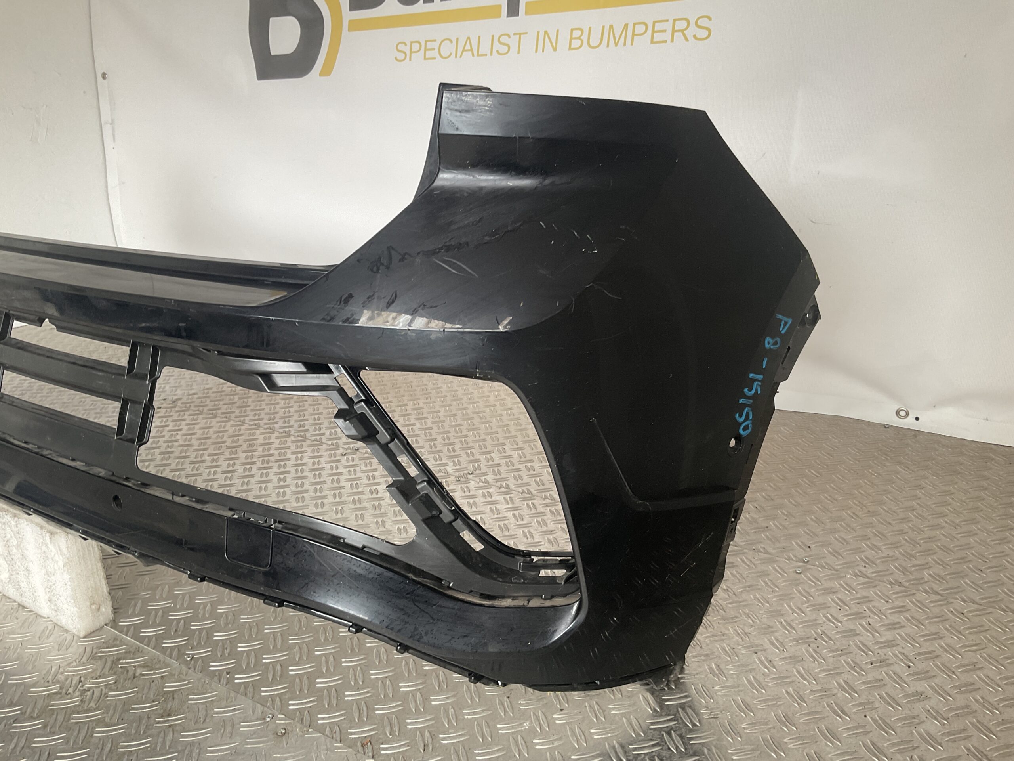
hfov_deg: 61.7
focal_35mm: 29
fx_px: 849
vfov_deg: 48.2
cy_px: 380
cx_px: 507
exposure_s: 1/60
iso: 32
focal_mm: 3
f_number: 1.8
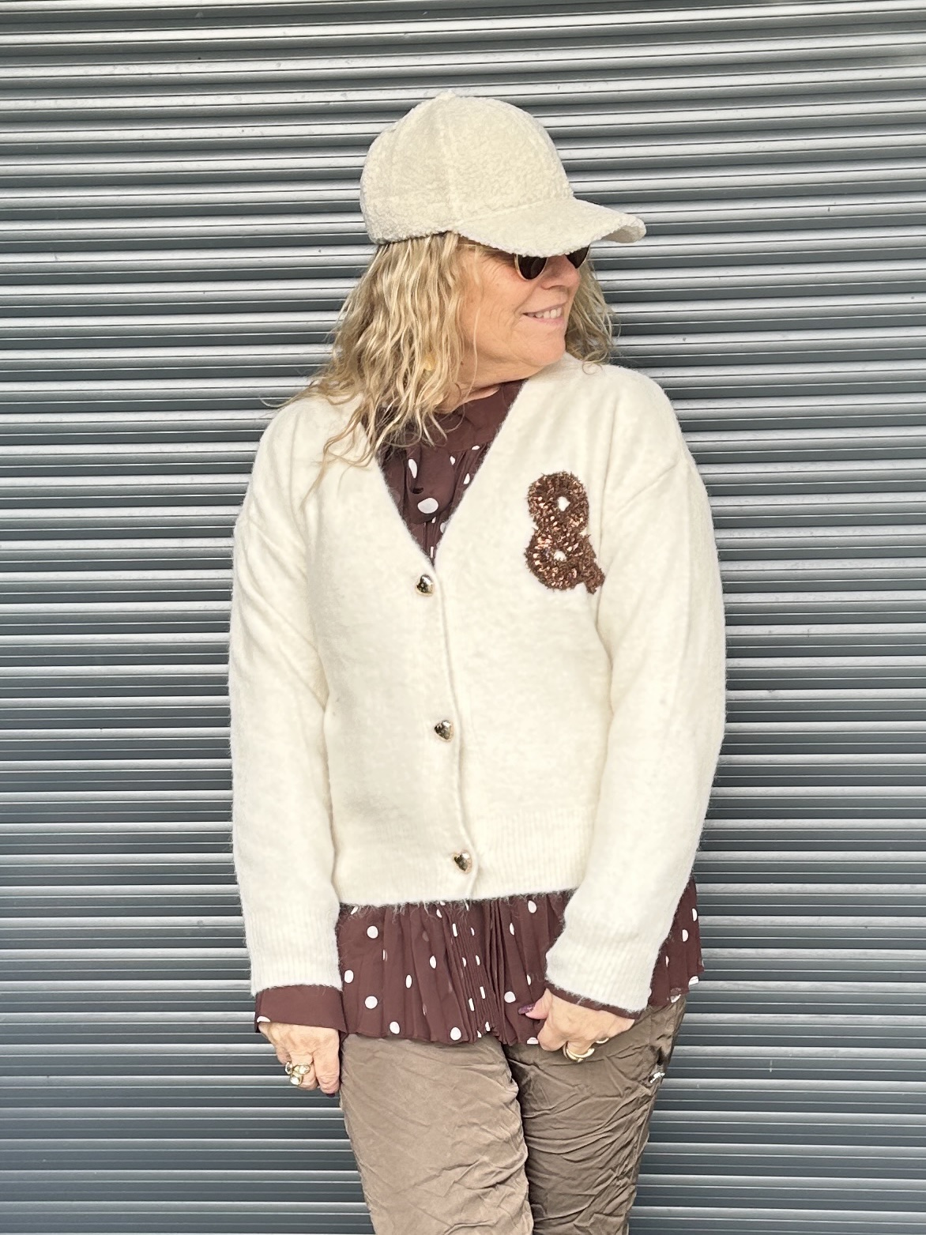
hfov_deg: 56.8
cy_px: 618
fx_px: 856
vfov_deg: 71.6
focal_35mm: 24
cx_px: 463
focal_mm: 6.86
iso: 64
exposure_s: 1/196
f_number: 1.78
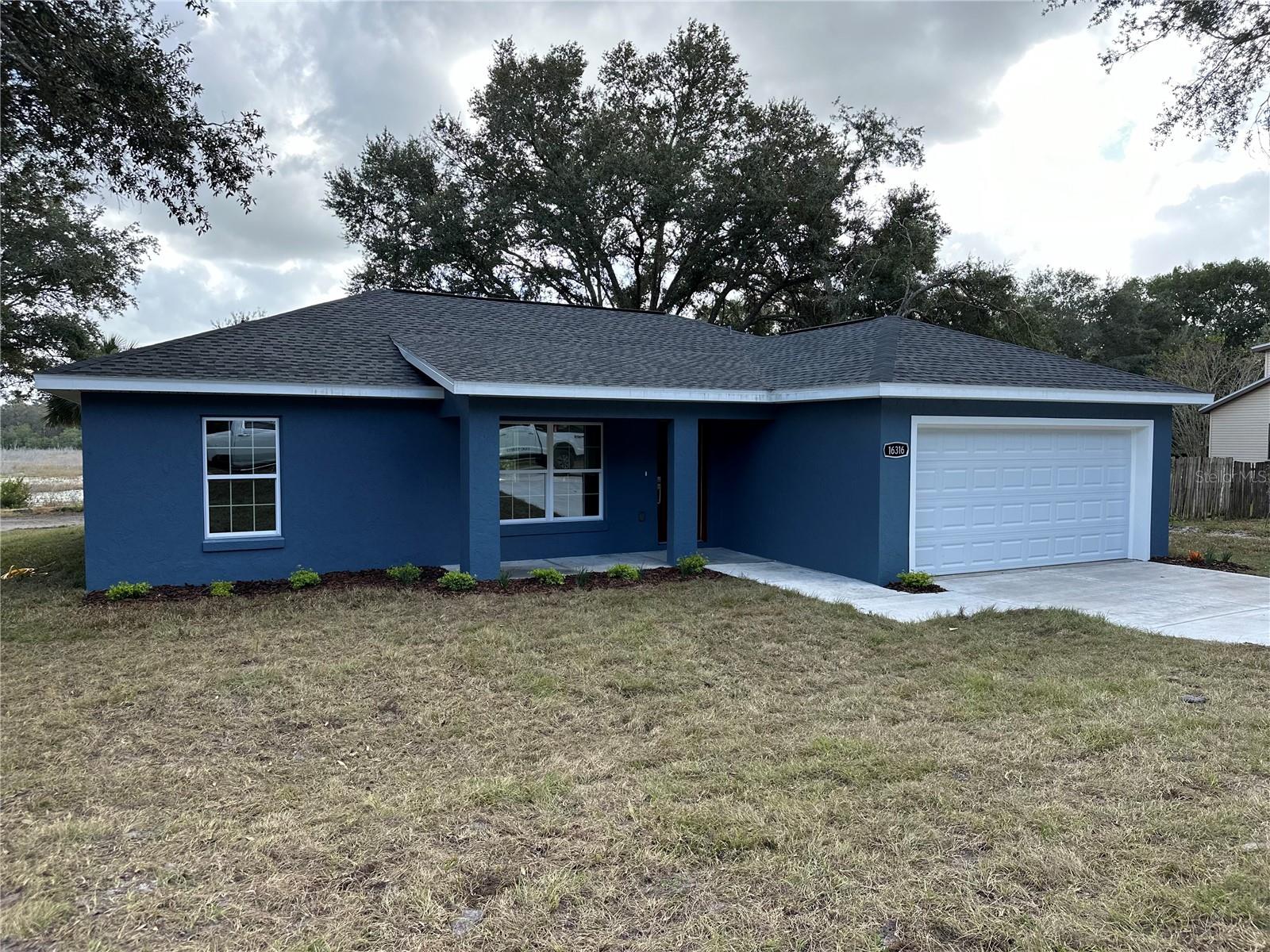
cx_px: 635
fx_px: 881
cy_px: 476
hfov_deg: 71.6
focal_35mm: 24
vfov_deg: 56.8
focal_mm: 6.86
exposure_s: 1/935
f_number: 1.78
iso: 80
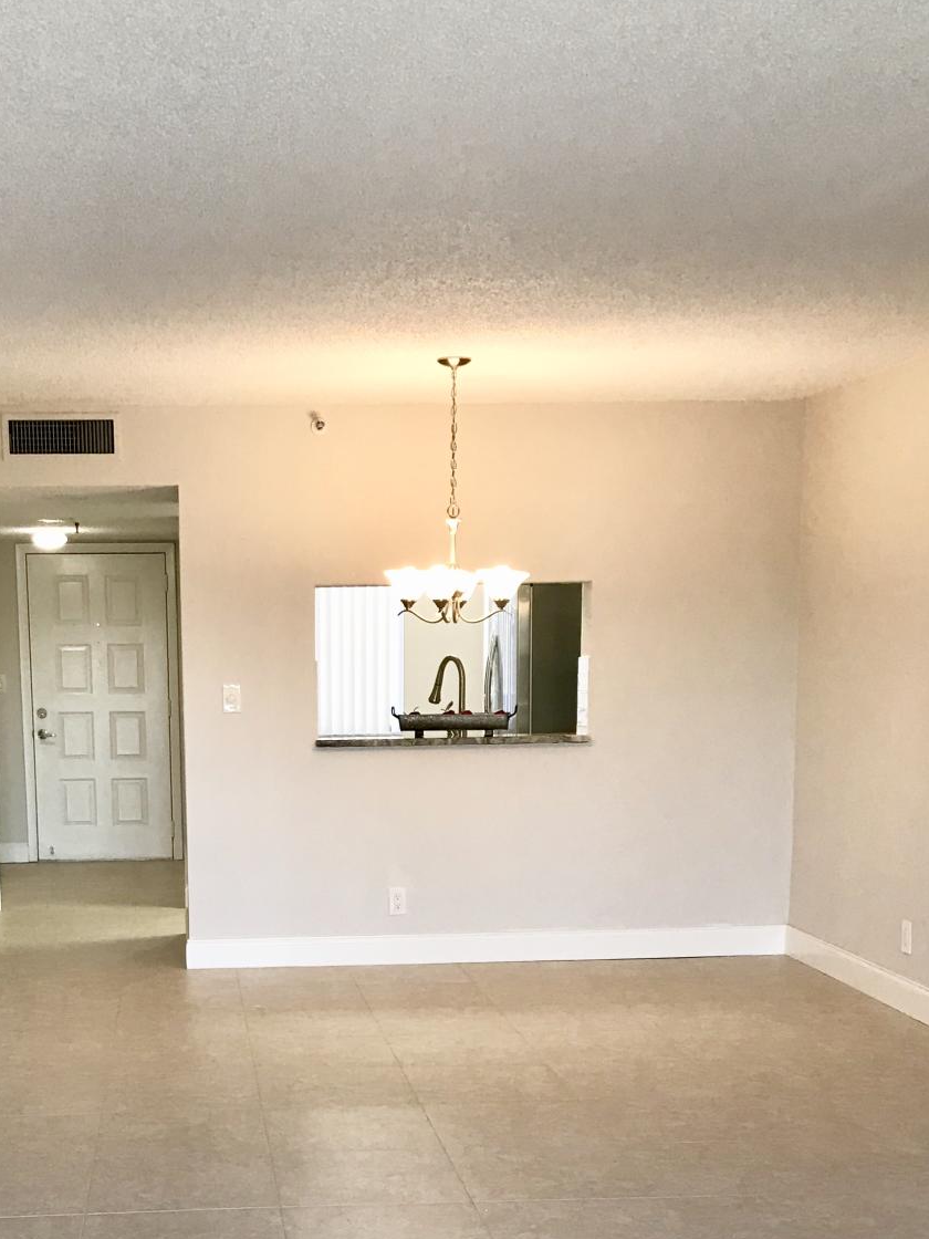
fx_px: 1789
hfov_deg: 28.8
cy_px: 950
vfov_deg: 37.1
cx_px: 274
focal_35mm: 50
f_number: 1.8
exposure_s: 1/40
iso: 25
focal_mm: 3.99
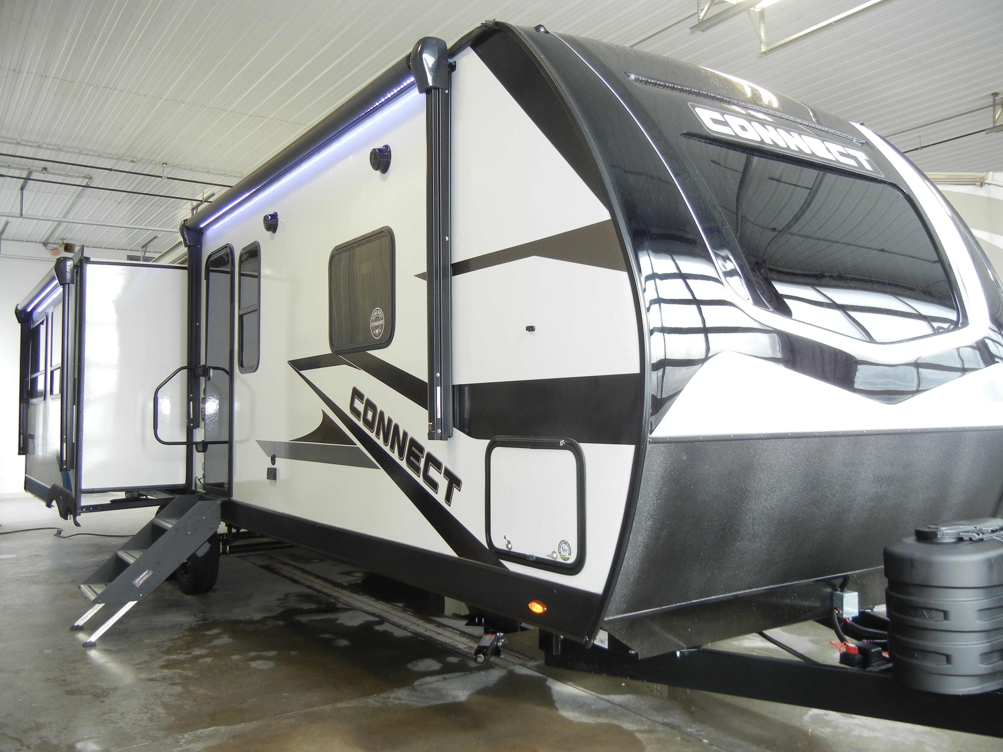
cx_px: 502
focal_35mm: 30
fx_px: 869
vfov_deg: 46.8
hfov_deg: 60.0
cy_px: 376
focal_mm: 5.4
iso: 230
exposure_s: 1/30
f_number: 3.5
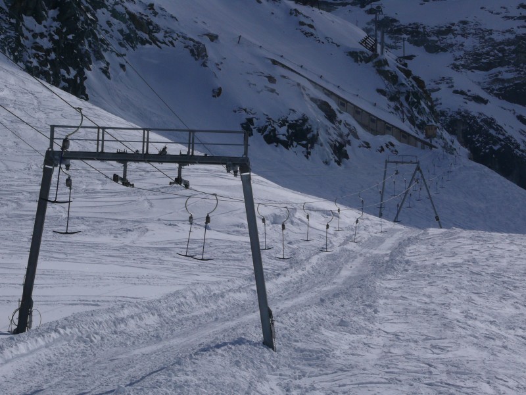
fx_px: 1869
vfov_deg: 12.0
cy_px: 198
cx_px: 263
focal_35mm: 123
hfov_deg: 16.0
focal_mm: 26
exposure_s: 1/800
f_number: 11
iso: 100
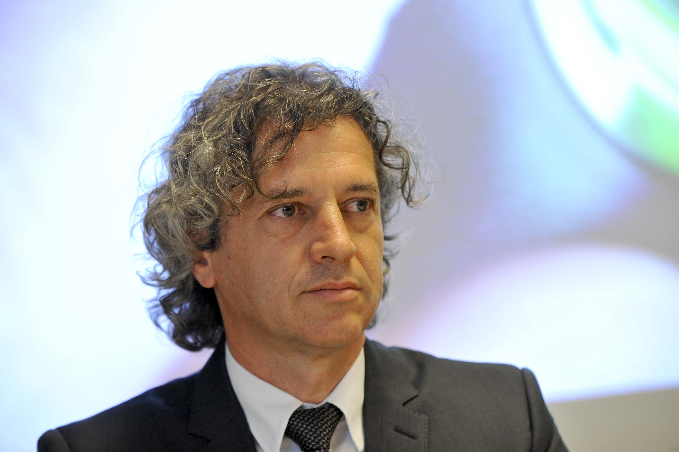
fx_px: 2545
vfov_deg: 10.1
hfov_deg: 15.2
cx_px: 340
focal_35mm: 135
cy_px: 226
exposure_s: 1/100
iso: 1600
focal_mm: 135
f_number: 4
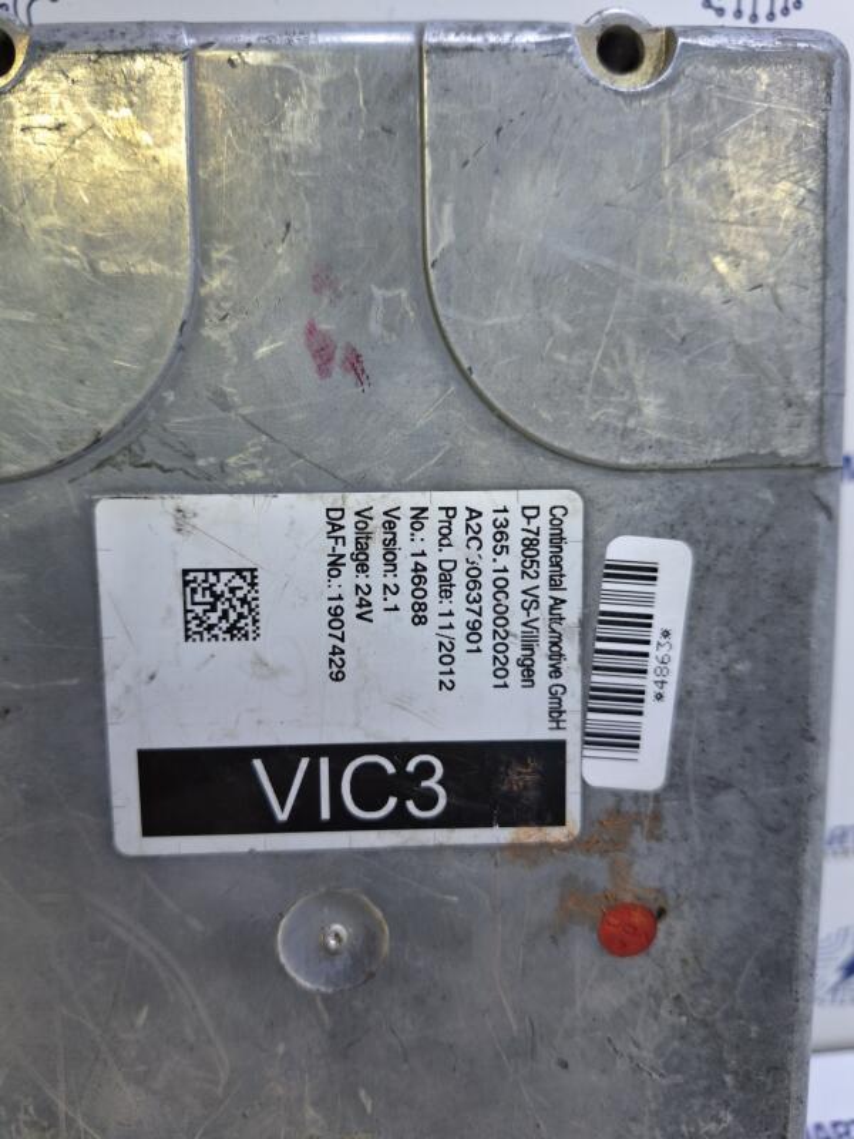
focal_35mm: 23
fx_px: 757
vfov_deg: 73.9
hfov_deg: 58.9
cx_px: 427
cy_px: 570
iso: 100
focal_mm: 5.54
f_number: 1.8
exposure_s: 1/50
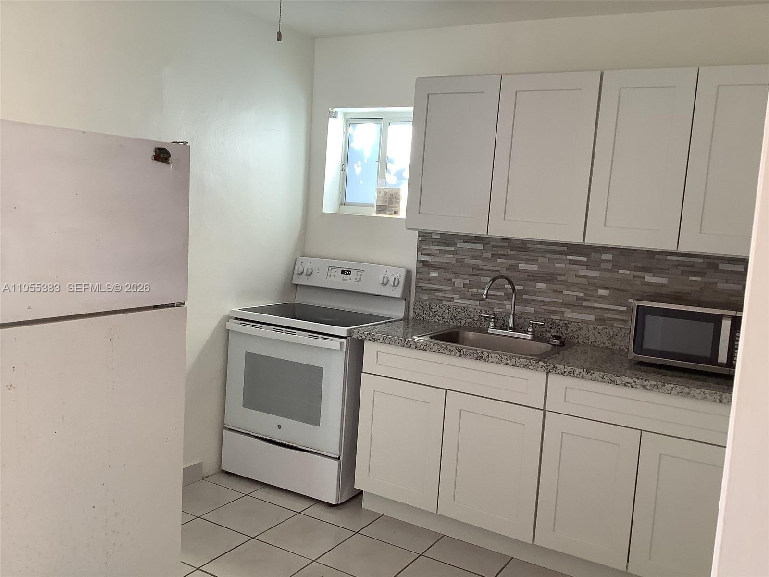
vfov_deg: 45.4
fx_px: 689
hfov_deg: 58.4
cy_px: 288
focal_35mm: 31
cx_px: 384
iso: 64
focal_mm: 3.3
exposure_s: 1/60
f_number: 2.4
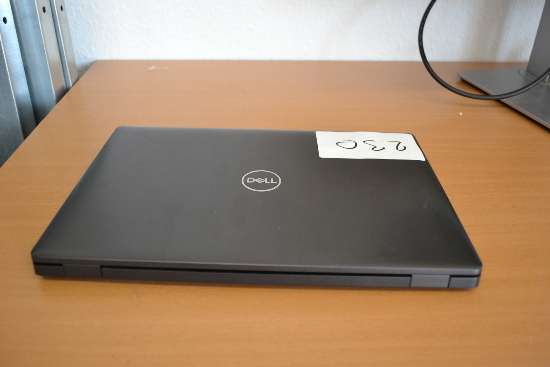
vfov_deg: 43.6
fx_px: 458
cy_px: 184
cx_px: 275
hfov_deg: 61.9
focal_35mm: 30
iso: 400
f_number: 3.8
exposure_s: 1/40
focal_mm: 20
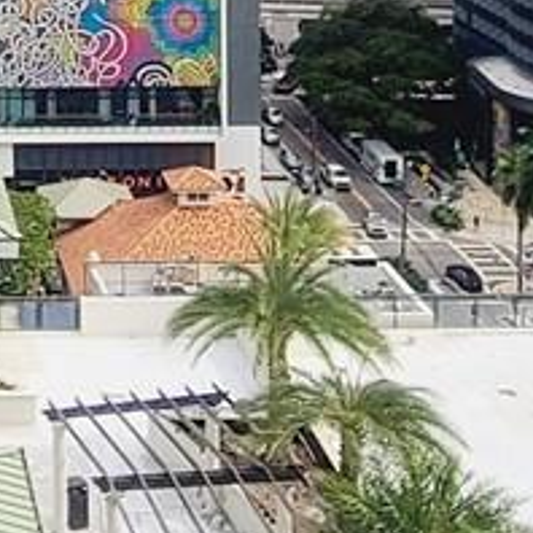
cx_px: -237
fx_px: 1620
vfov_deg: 17.1
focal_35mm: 93
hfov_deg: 17.1
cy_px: -245
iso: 50
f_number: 2.2
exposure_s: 1/1090
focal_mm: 2.2
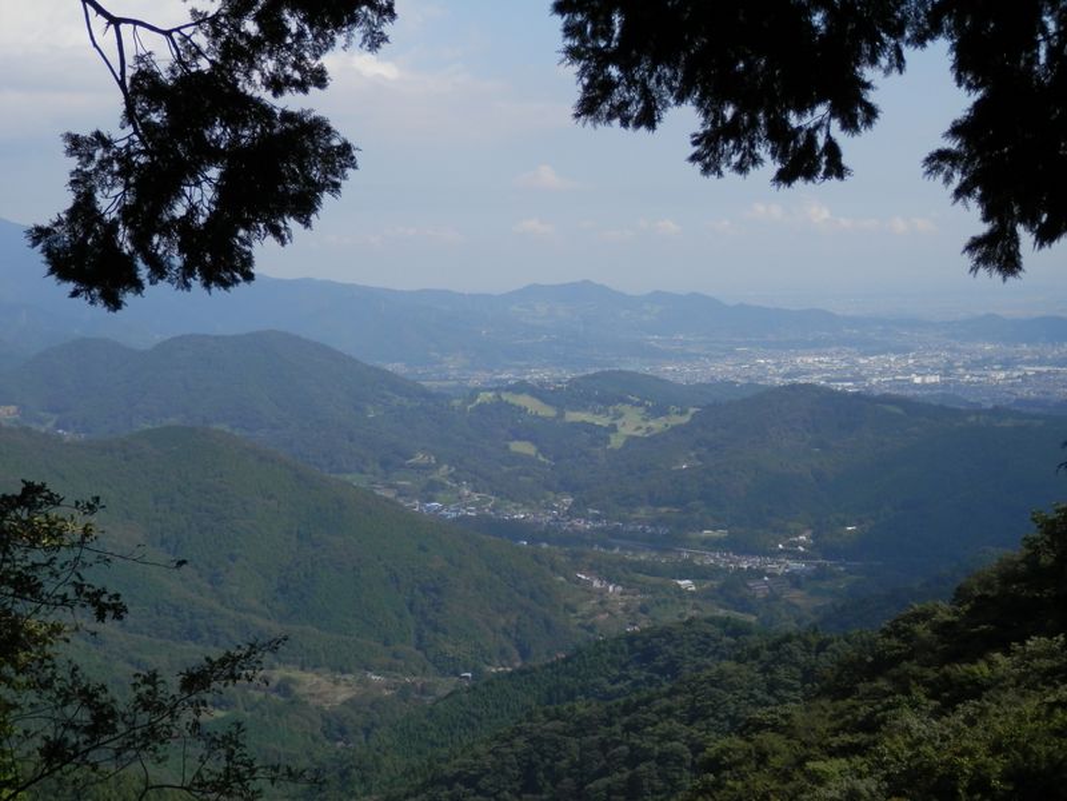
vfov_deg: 27.0
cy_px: 400
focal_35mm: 54
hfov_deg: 35.5
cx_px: 534
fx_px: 1664
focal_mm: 9.8
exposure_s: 1/125
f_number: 11.6
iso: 100
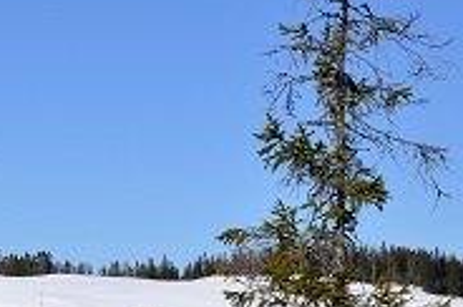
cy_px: 175
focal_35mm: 169
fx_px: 2170
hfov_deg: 11.9
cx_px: -97
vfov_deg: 8.1
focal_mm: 38
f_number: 11
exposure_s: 1/500
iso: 200
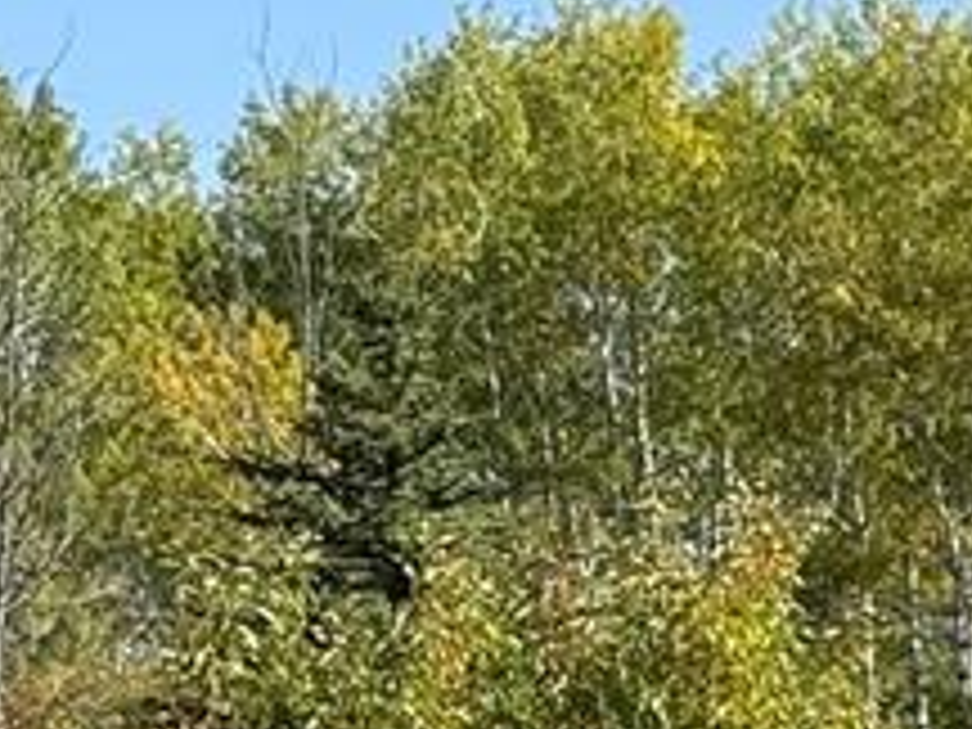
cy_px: 1076
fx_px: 6402
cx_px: 1710
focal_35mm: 228
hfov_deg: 8.4
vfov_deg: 6.4
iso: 80
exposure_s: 1/3226
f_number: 1.78
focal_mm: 6.76
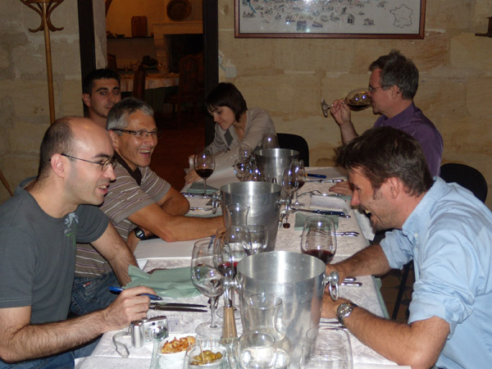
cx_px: 246
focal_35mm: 42
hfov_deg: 44.8
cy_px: 184
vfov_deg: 34.3
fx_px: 597
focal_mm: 7.5
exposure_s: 1/30
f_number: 3.7
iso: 160
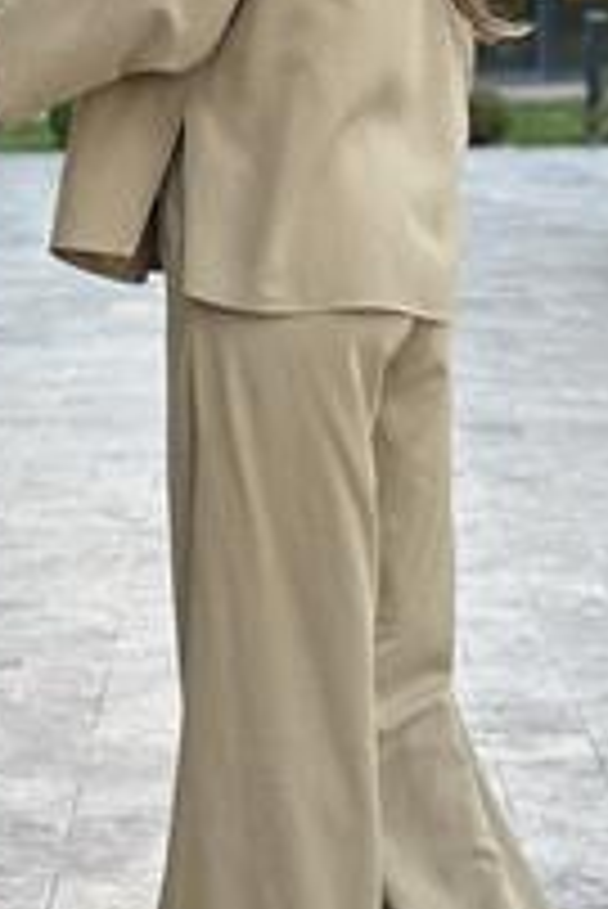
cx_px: 284
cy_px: 104
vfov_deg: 16.2
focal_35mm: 125
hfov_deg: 11.0
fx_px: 3161
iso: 80
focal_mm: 6.86
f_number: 1.78
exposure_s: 1/224
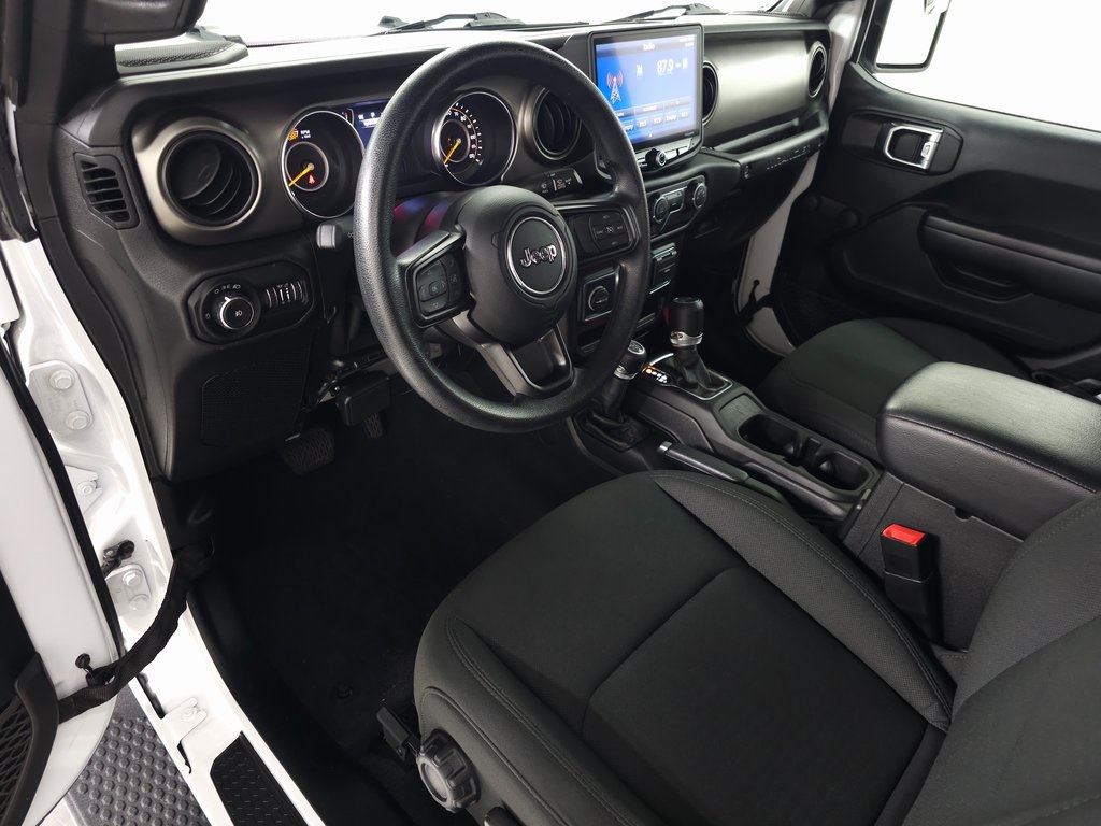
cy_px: 413
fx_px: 732
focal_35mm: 23
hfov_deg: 73.9
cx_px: 550
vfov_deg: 58.9
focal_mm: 6.3
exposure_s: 1/40
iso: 250
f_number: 1.7
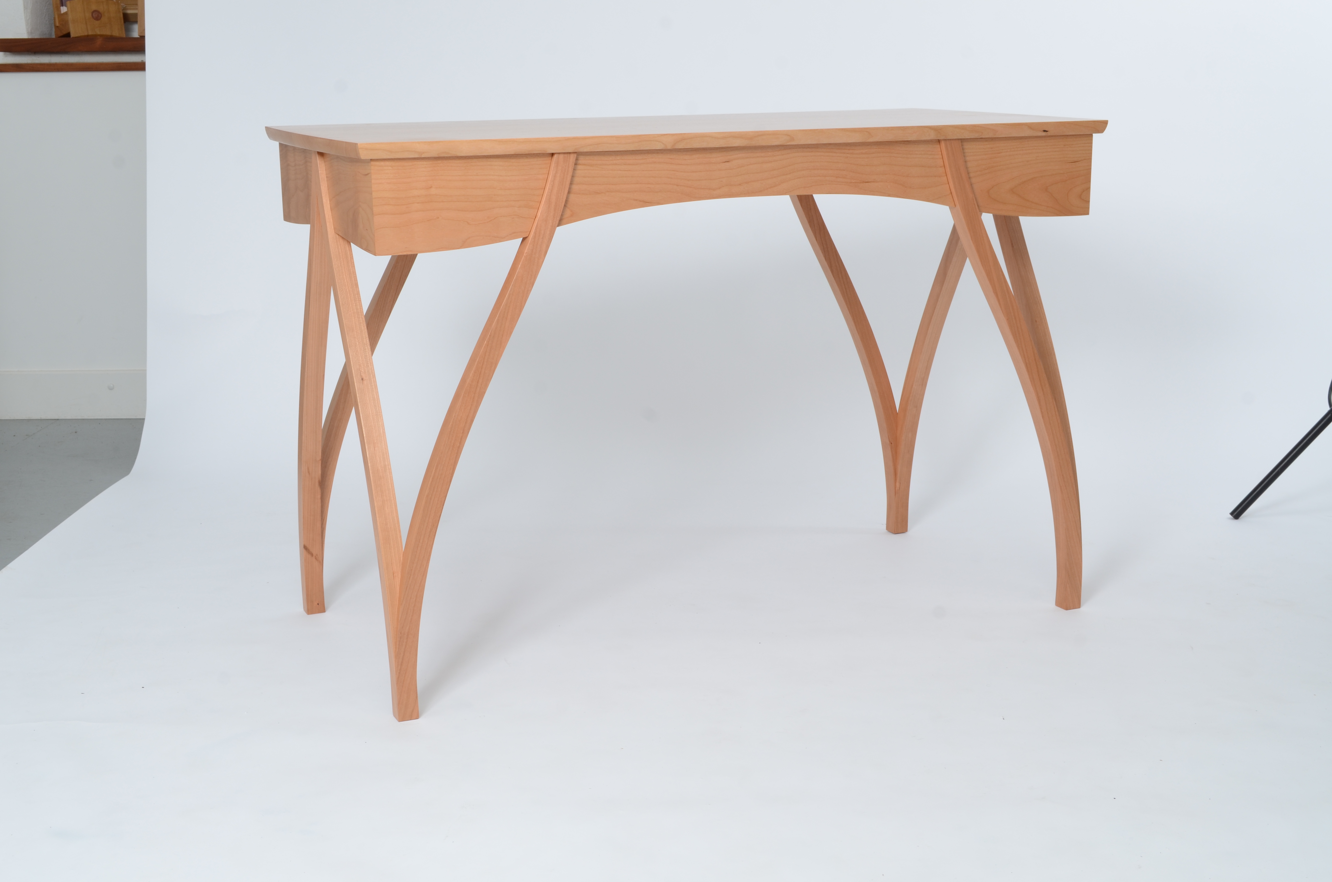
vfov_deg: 28.0
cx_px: 666
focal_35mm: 48
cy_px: 441
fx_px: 1772
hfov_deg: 41.2
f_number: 11
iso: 200
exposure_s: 1/125
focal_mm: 32
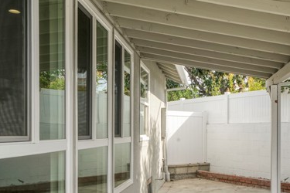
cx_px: 220
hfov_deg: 45.6
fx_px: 330
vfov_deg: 32.2
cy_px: 138
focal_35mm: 41
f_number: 16
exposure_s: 1/25
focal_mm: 16
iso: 100
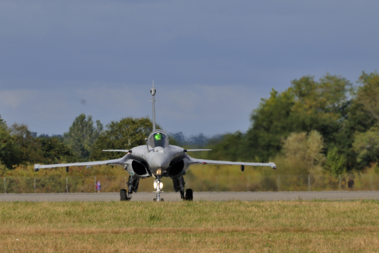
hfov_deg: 3.9
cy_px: 140
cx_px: 169
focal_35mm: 535
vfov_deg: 2.6
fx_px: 5632
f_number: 10
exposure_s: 1/400
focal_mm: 300
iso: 200
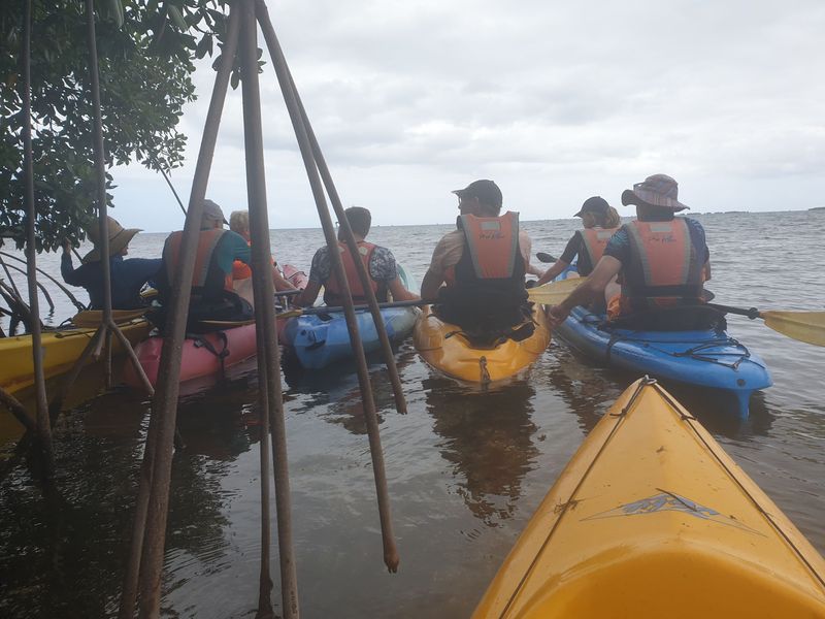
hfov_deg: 67.3
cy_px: 310
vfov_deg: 53.1
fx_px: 620
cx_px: 412
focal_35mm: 26
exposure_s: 1/822
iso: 50
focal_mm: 4.3
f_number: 2.4
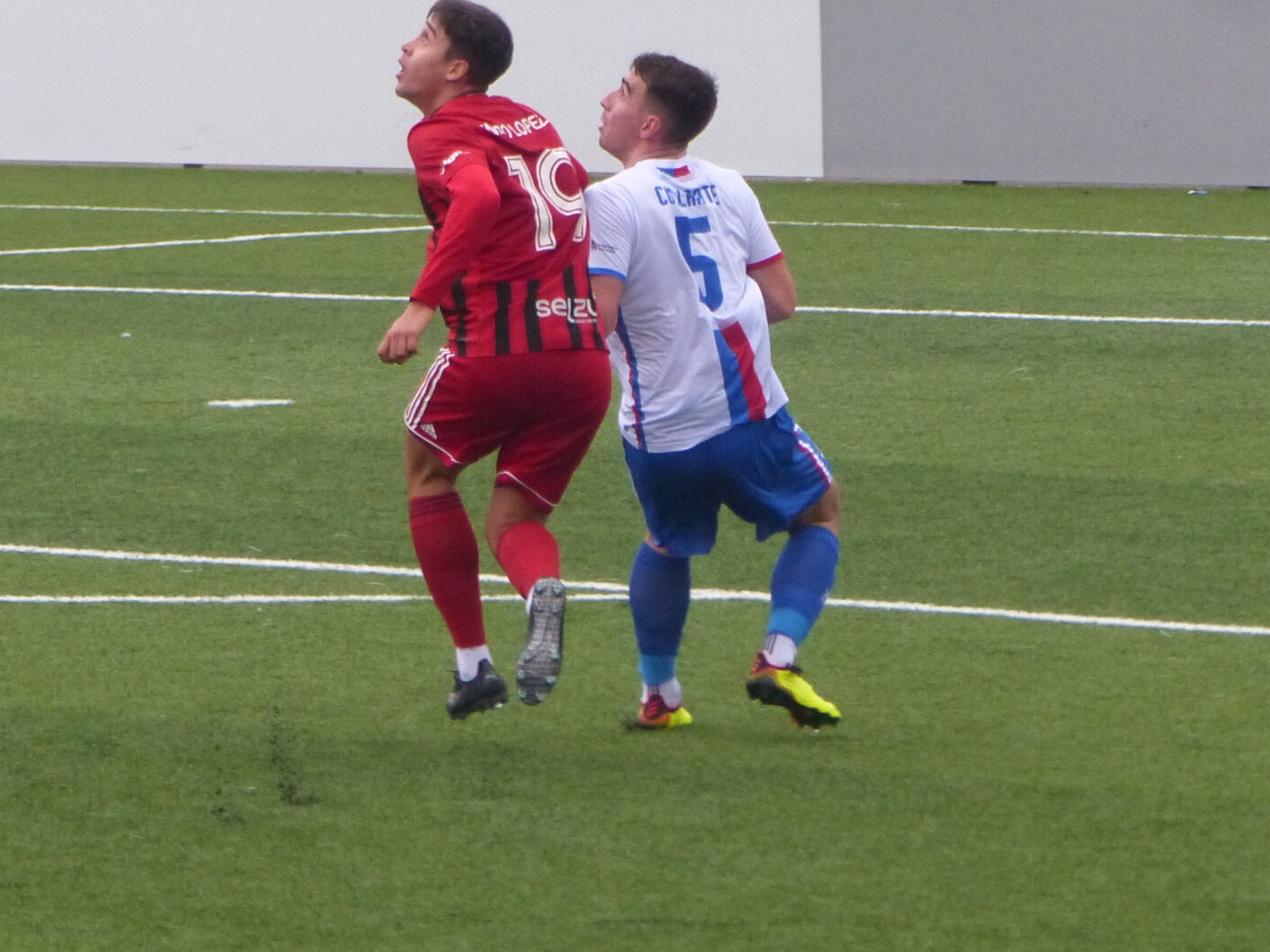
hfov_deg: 4.1
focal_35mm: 485
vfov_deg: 3.1
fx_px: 17792
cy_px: 288
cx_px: 898
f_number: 2.8
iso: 500
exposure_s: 1/500
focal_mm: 48.3
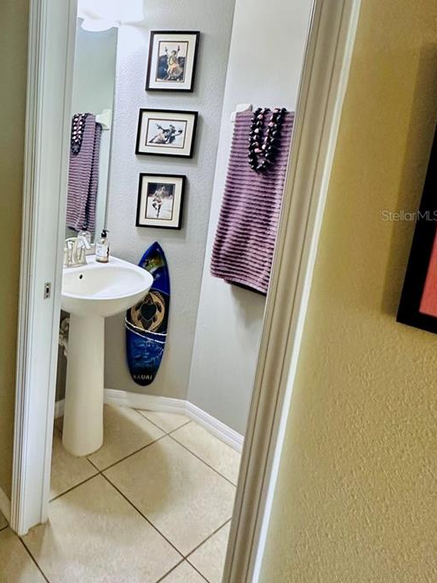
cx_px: 53
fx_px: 421
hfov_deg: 49.6
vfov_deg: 68.2
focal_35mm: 25
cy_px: 215
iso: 250
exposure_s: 1/60
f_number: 2.2
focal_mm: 2.22
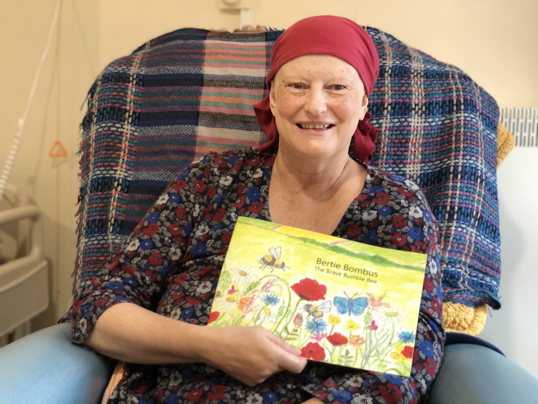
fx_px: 808
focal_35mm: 52
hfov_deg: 36.8
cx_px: 269
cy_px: 202
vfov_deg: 28.0
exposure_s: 1/25
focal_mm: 6
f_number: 2.4
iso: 125
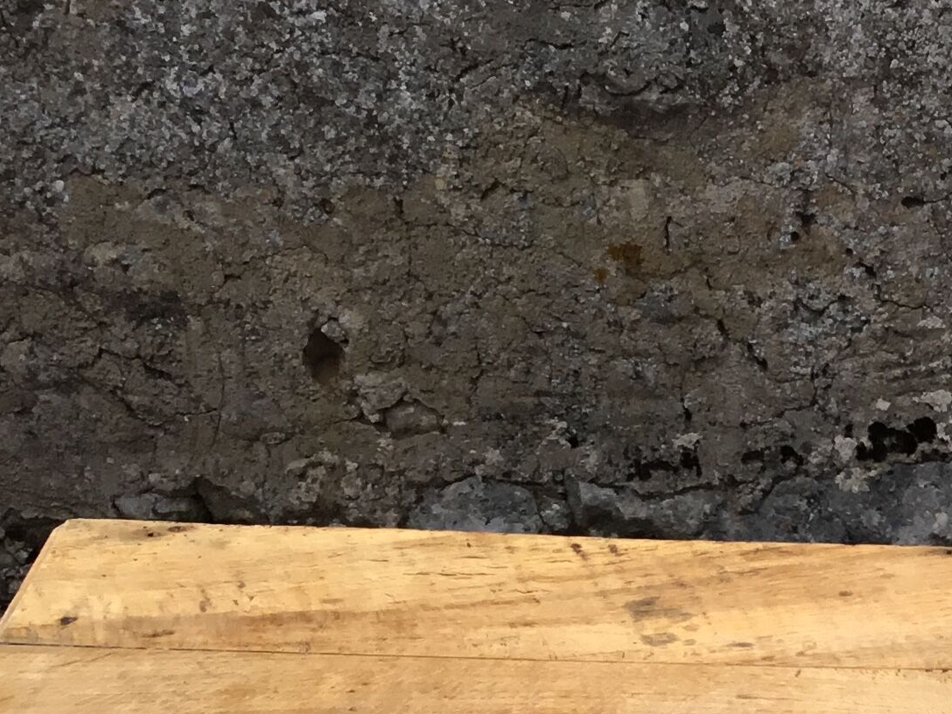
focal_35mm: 93
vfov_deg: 15.2
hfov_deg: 20.0
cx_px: 1084
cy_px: 893
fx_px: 2558
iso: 25
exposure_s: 1/1148
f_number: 2.4
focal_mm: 3.3
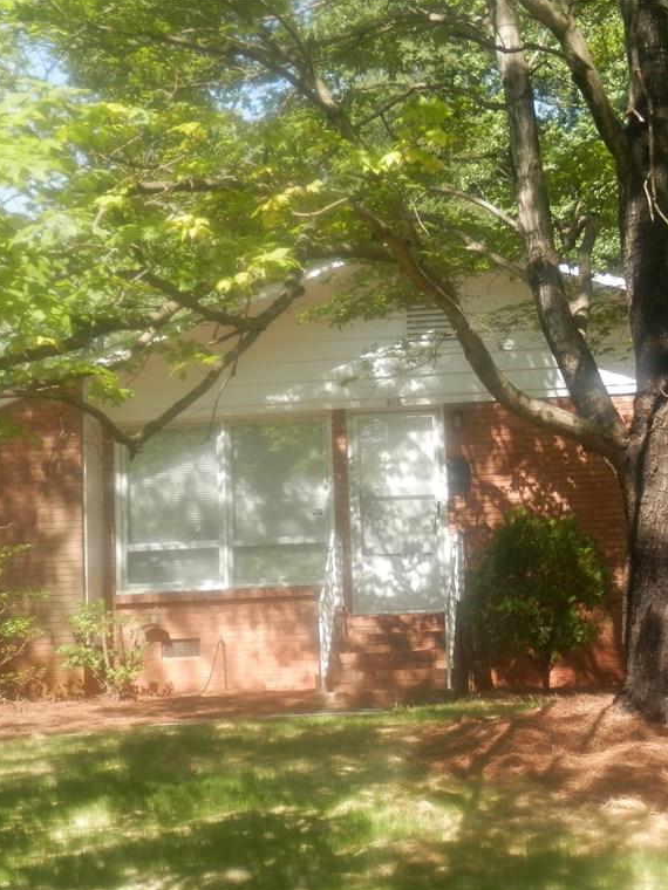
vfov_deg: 29.4
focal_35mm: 66
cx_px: 369
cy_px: 445
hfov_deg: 22.2
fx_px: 1698
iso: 80
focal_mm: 8.9
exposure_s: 1/160
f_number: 4
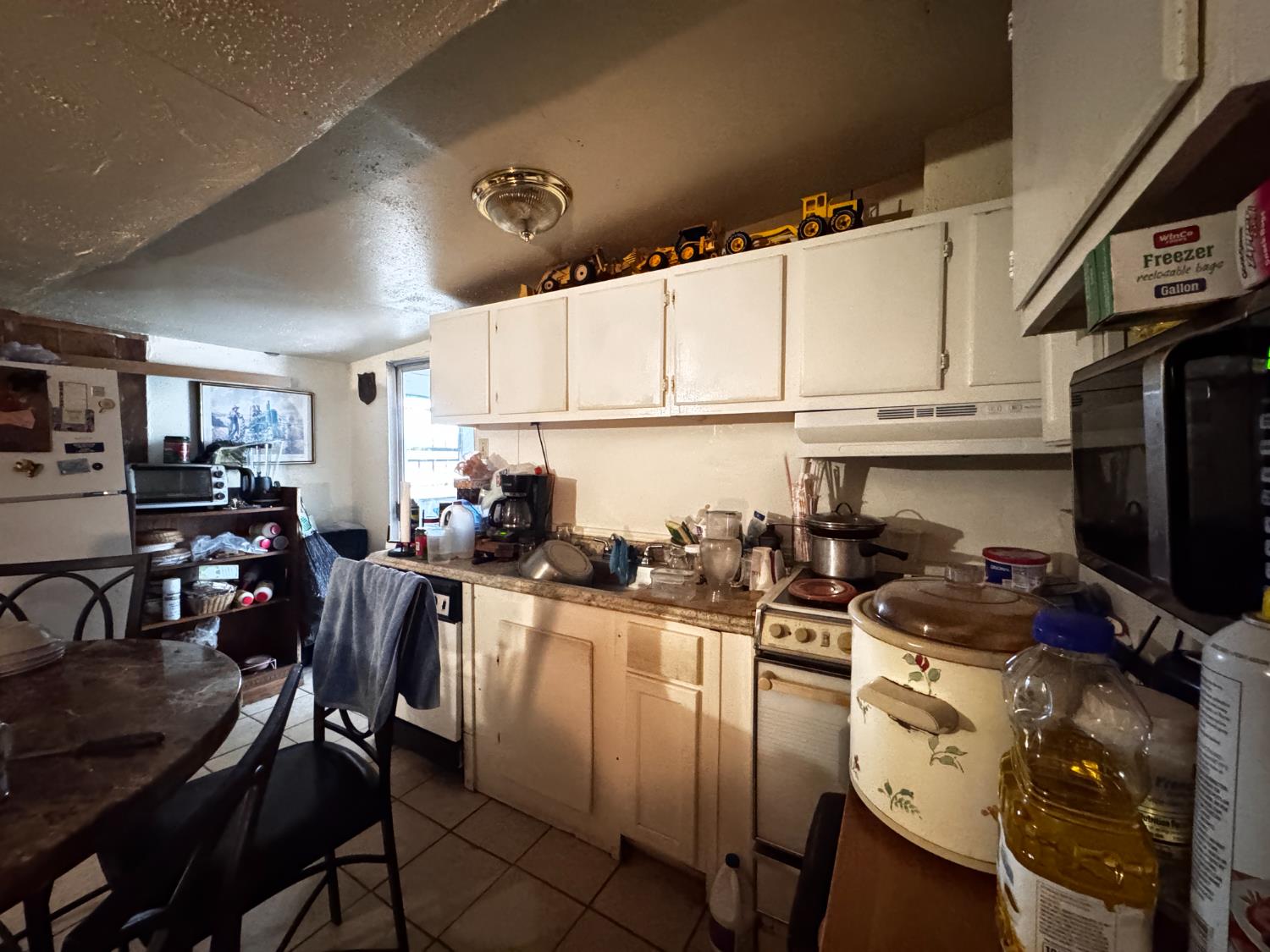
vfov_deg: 85.7
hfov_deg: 102.1
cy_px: 476
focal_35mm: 14
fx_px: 514
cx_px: 635
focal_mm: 2.22
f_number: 2.2
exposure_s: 1/20
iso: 2500
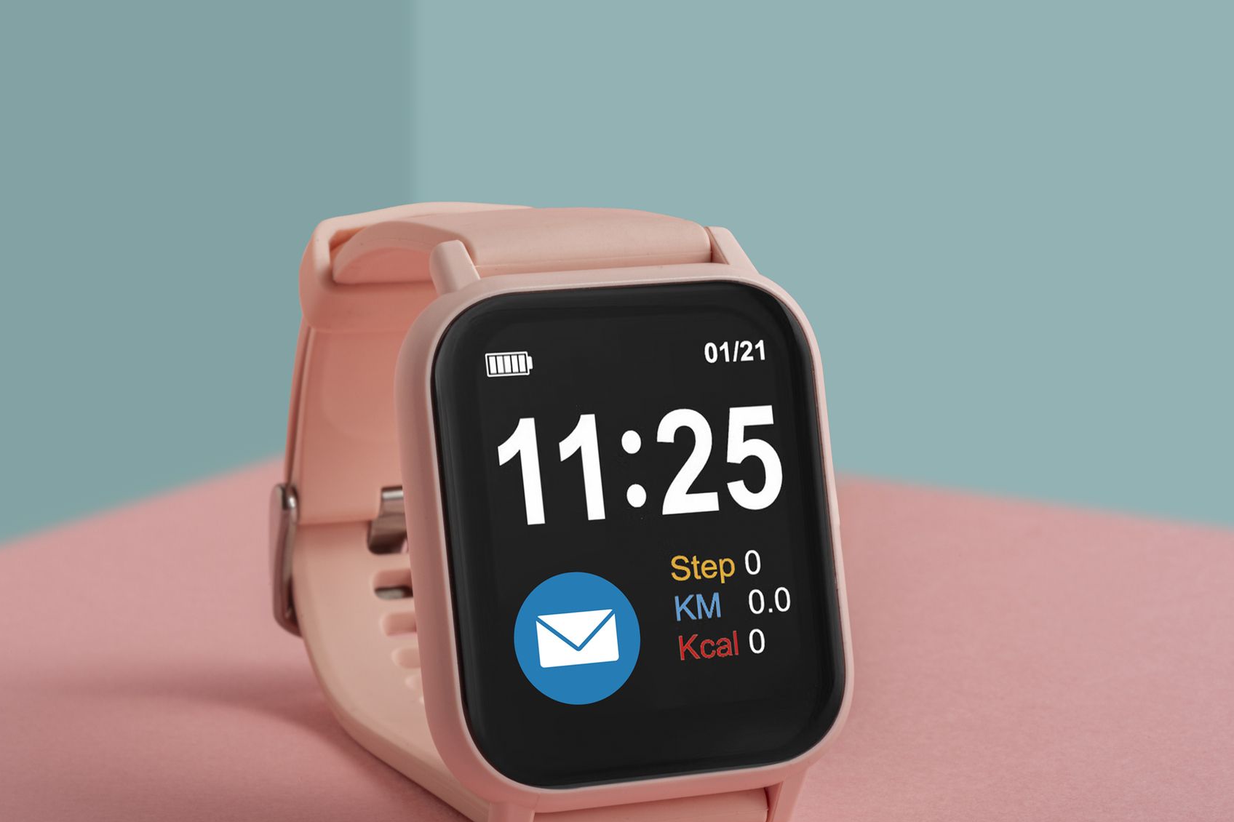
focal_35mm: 75
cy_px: 412
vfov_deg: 18.2
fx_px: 2570
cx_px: 614
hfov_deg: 27.0
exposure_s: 1/160
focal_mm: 60
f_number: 32
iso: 50
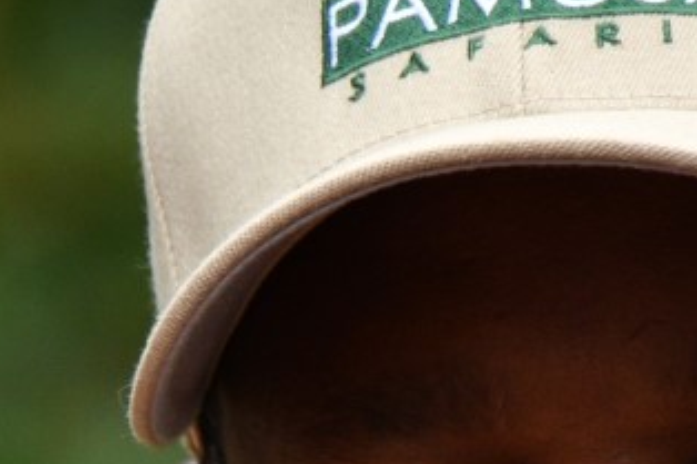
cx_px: 657
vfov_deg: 0.4
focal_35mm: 3873
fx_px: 74943
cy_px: 506
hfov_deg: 0.5
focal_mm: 500
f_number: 6.3
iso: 400
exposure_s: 1/500
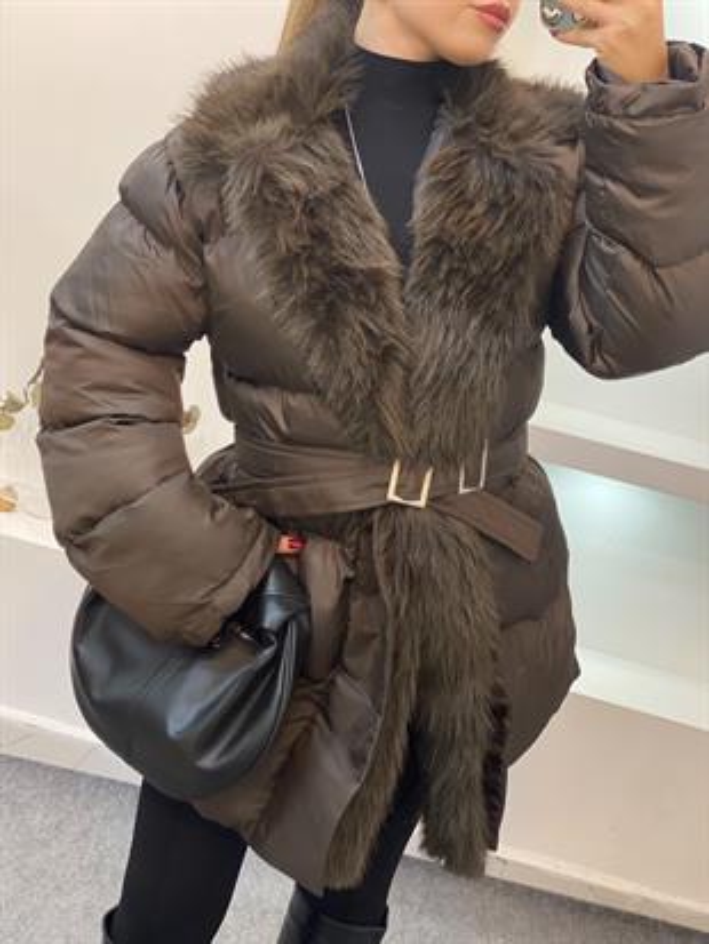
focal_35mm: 52
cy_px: 472
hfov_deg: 28.0
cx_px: 354
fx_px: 1419
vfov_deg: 36.8
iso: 100
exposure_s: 1/100
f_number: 2
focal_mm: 6
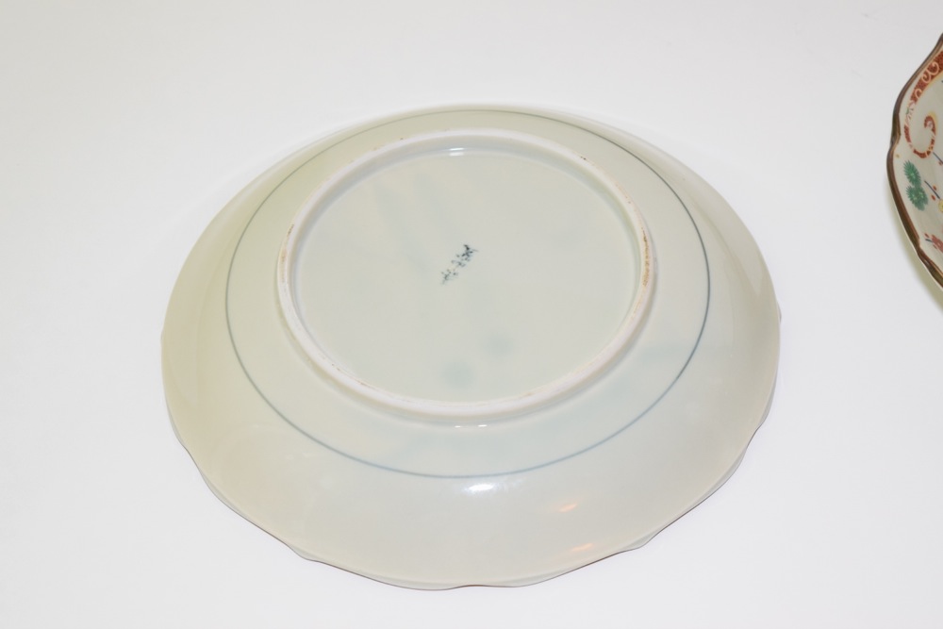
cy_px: 314
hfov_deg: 24.6
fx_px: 2161
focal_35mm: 82
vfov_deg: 16.6
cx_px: 472
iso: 1250
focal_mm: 55
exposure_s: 1/60
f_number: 5.6
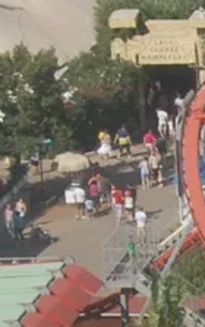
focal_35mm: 382
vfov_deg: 5.5
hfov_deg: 3.4
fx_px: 3411
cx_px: 619
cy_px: 470
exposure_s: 1/320
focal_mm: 35
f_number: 9
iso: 200
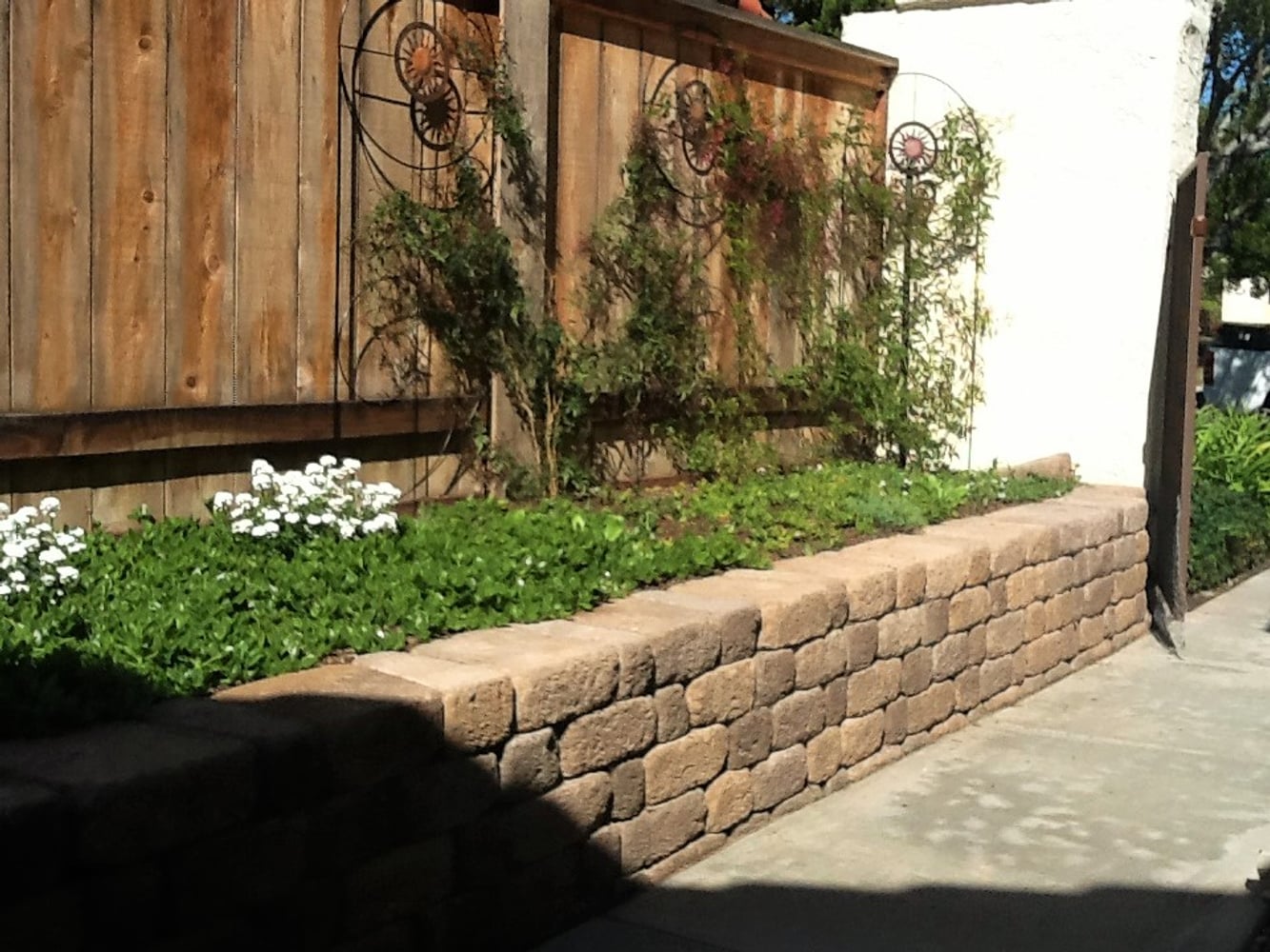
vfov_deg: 44.2
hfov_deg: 56.8
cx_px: 635
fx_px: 1174
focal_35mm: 32
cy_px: 476
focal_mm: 2.03
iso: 64
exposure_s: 1/1575
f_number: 2.4
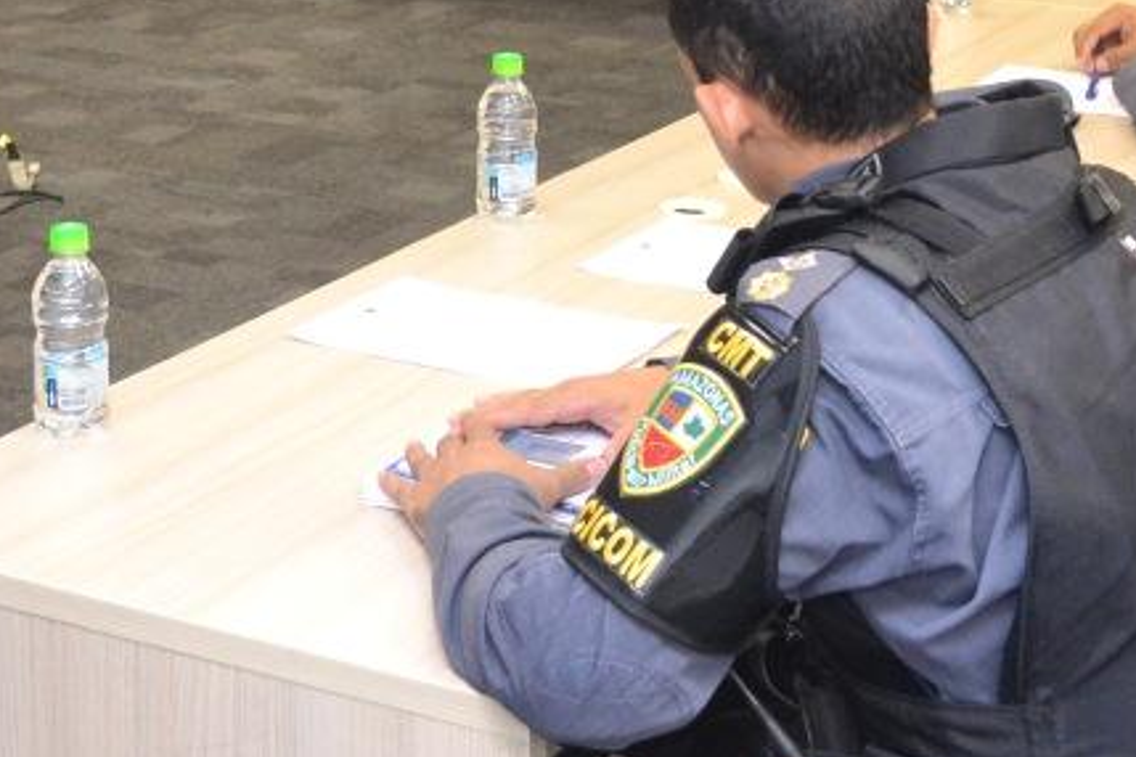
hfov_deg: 23.6
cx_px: 569
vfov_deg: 15.7
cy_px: 41
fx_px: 2714
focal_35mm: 86
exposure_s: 1/80
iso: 1600
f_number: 5.6
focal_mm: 24
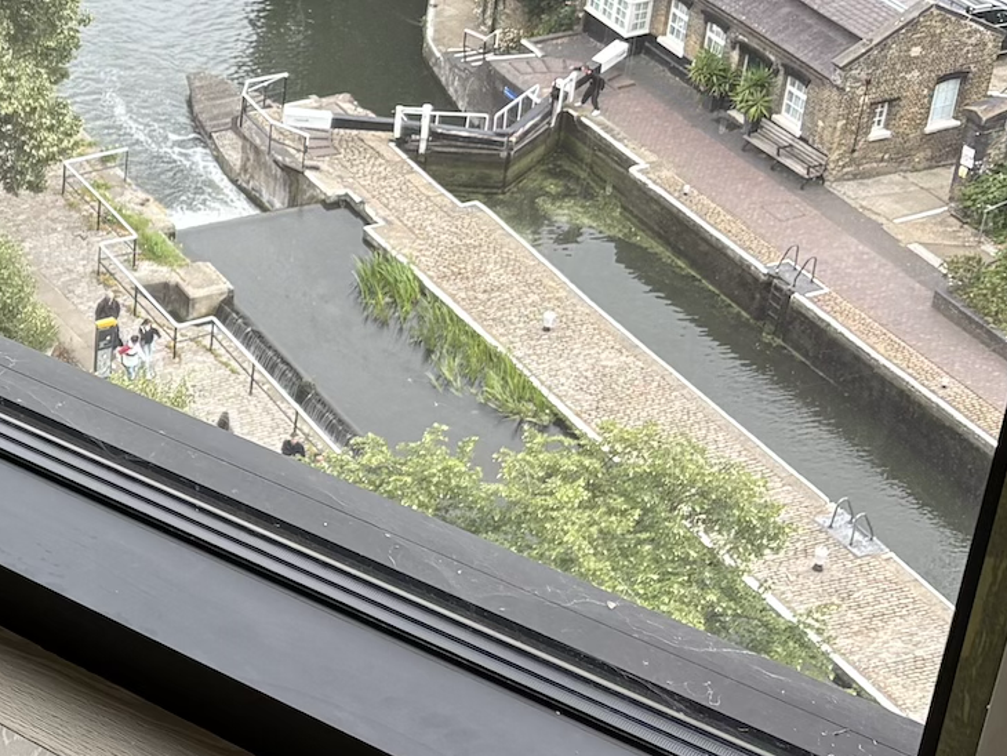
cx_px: -537
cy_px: 56
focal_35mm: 89
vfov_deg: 16.4
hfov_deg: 19.1
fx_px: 2590
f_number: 1.6
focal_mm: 5.96
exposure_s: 1/122
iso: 40
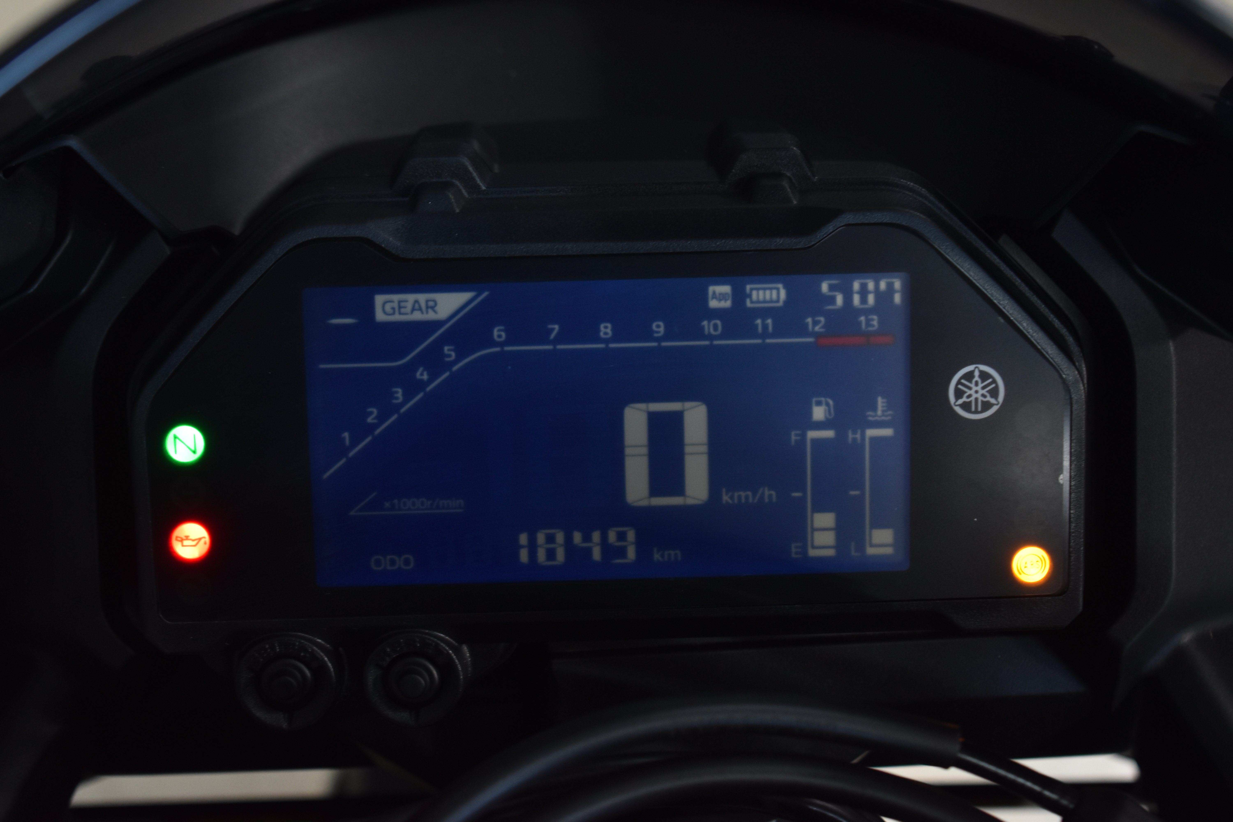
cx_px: 616
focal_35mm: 82
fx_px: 2825
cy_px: 411
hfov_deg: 24.6
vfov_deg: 16.6
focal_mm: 55
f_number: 5.6
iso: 800
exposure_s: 1/50
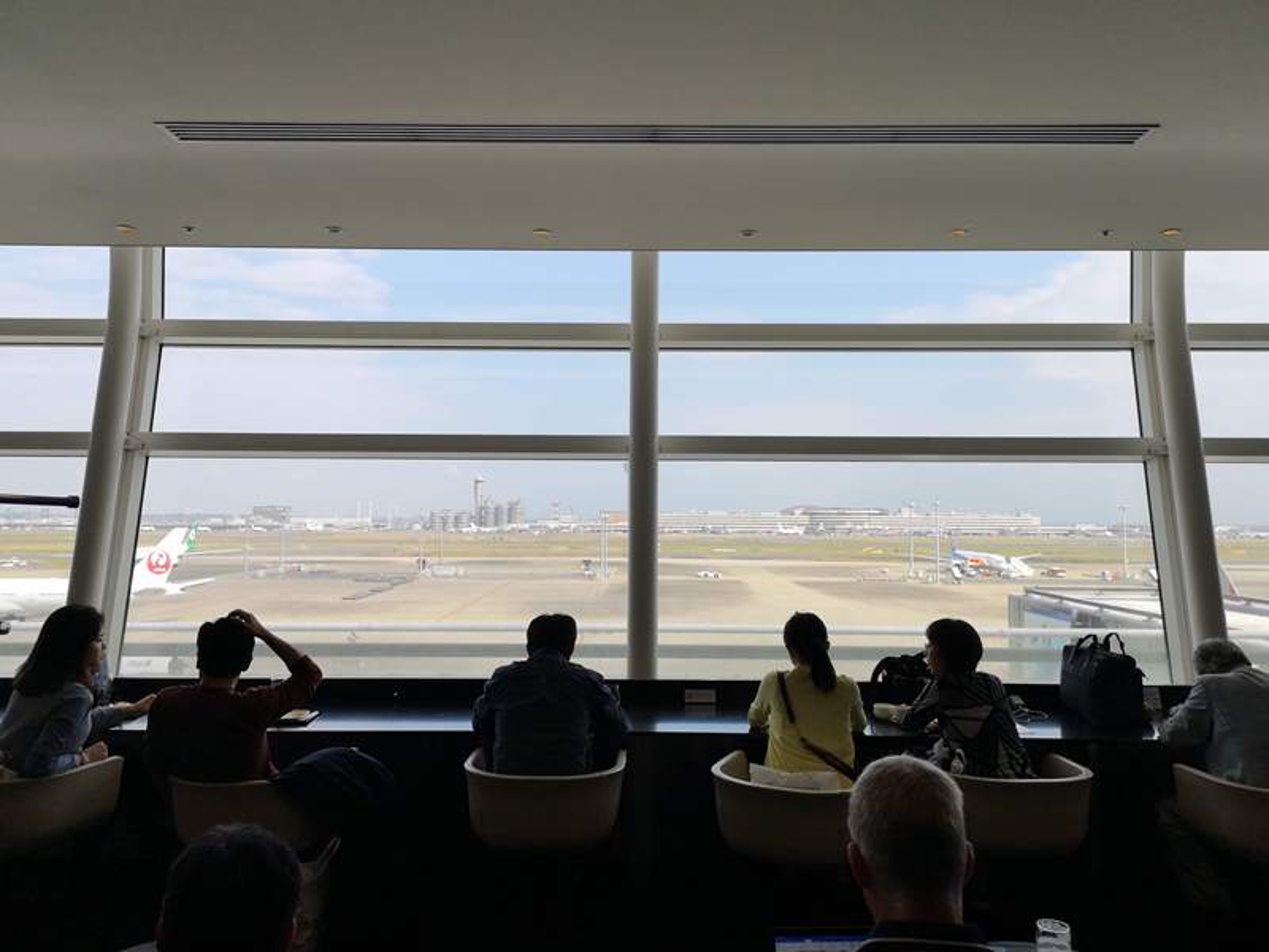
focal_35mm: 27
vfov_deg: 51.4
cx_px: 634
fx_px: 990
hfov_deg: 65.3
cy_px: 476
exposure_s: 1/942
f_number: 1.8
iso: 50
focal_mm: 3.95
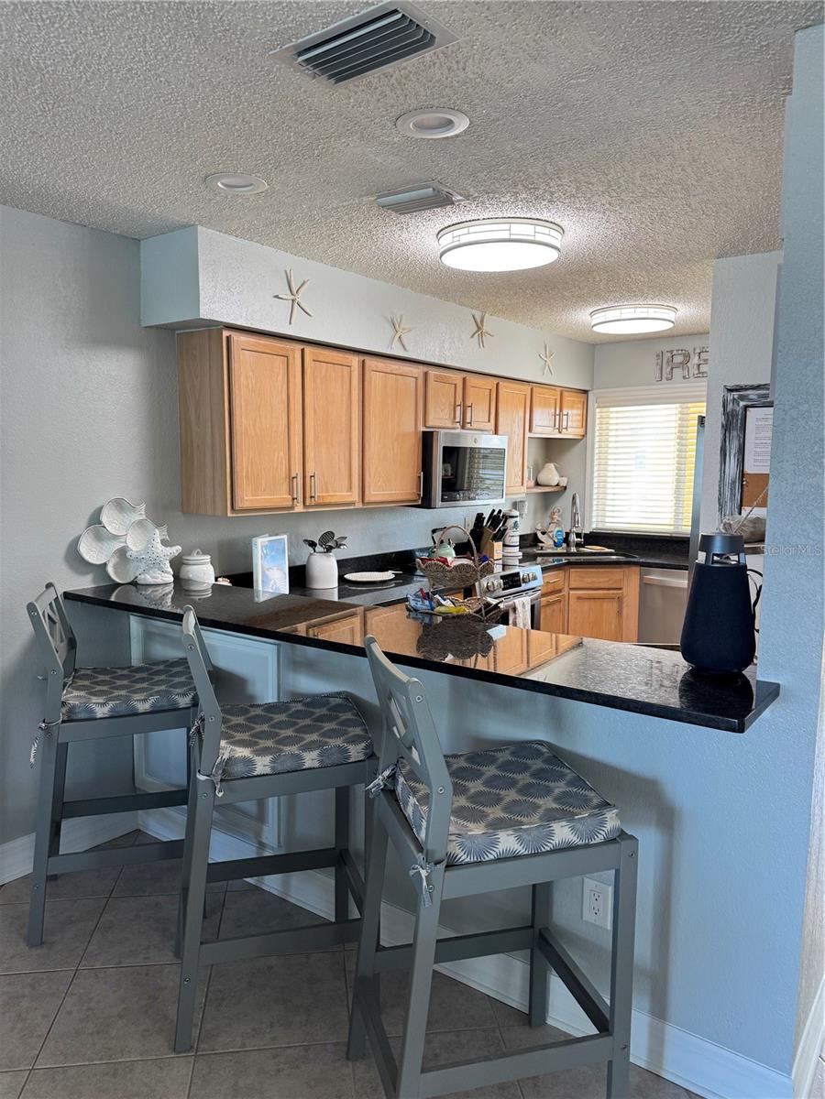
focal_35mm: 24
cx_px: 412
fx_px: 763
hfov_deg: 56.8
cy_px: 550
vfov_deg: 71.6
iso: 160
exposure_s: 1/120
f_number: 1.78
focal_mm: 6.76
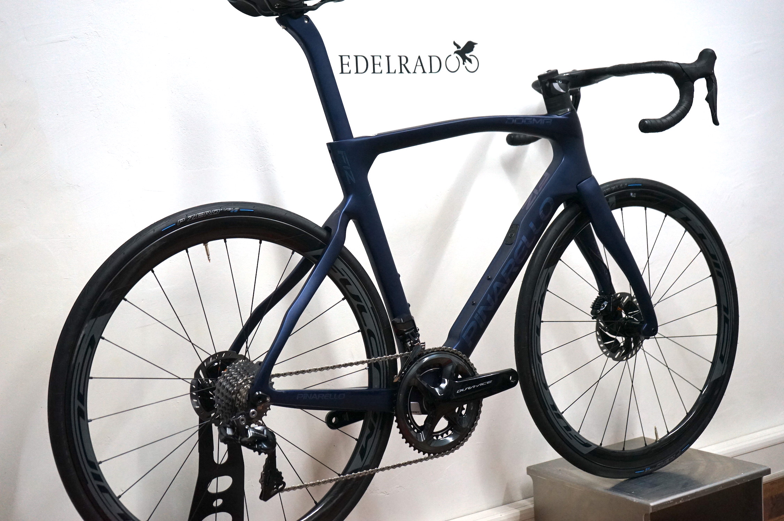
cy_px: 260
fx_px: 1066
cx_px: 392
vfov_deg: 27.5
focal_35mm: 49
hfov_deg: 40.4
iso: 2500
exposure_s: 1/160
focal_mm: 49
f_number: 4.5
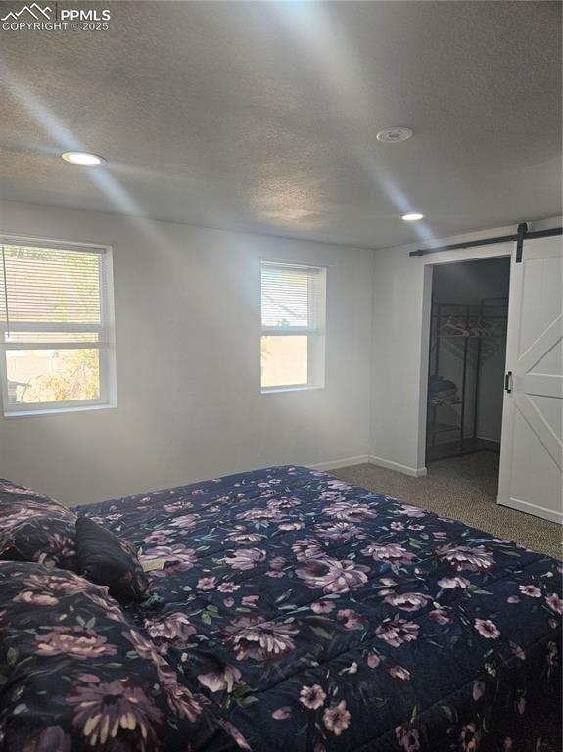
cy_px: 376
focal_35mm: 23
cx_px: 282
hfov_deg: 58.8
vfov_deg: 74.0
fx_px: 499
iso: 80
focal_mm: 5.4
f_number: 1.8
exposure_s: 1/120
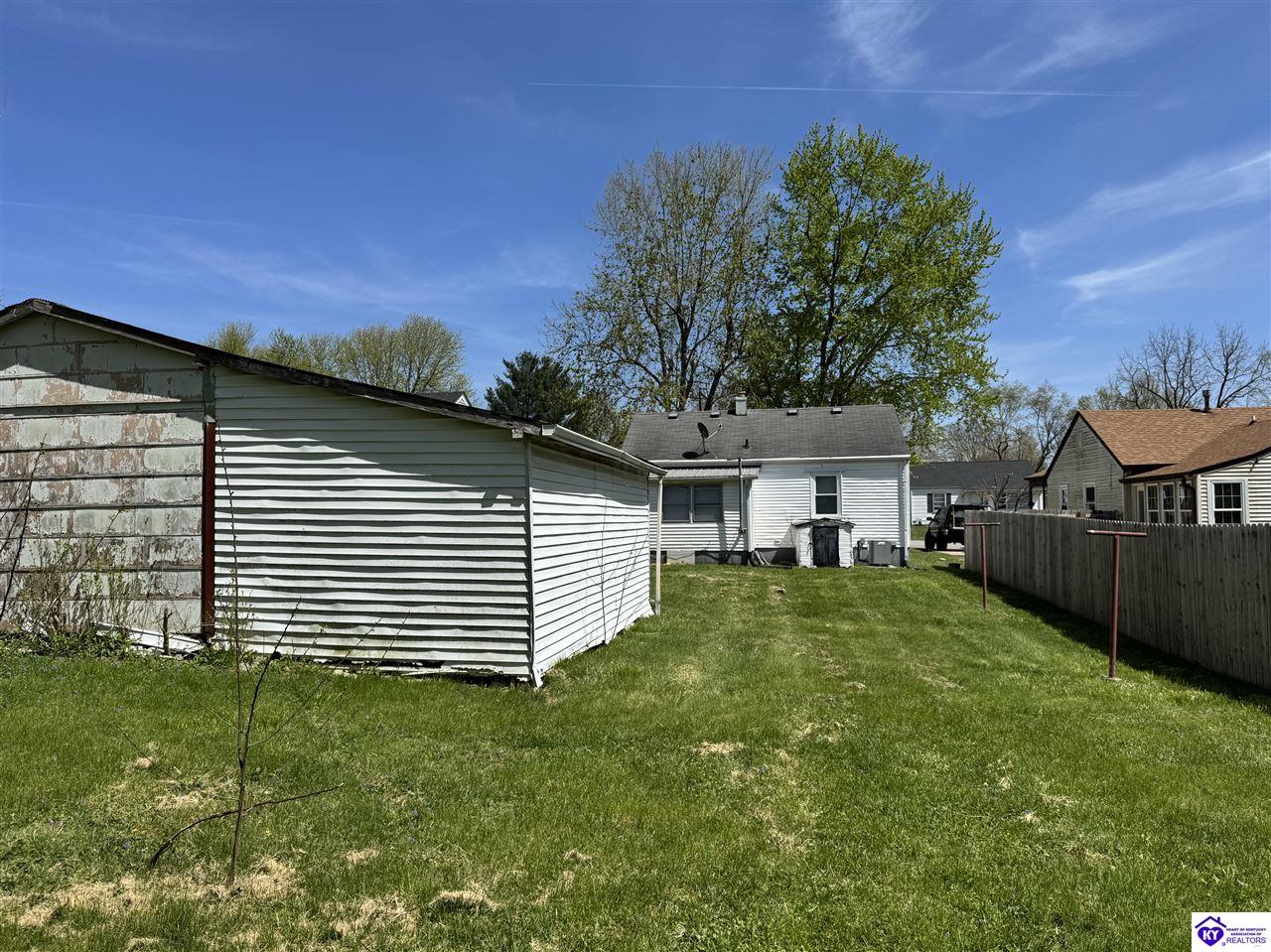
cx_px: 636
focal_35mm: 24
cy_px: 476
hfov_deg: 71.6
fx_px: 881
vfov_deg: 56.8
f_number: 1.78
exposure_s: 1/5814
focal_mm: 6.76
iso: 80
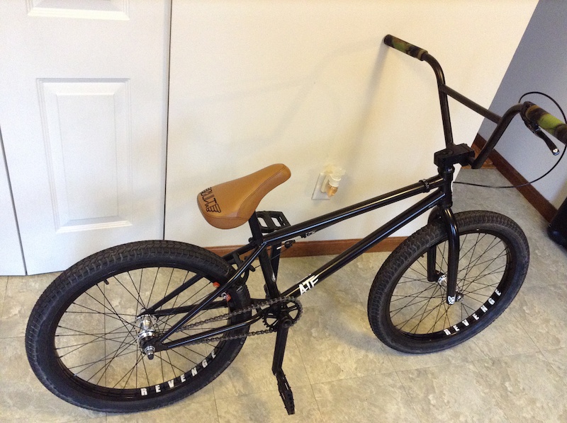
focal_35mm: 33
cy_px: 212
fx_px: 540
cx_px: 284
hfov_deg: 55.4
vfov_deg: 42.9
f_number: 2.4
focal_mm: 3.3
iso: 200
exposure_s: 1/24
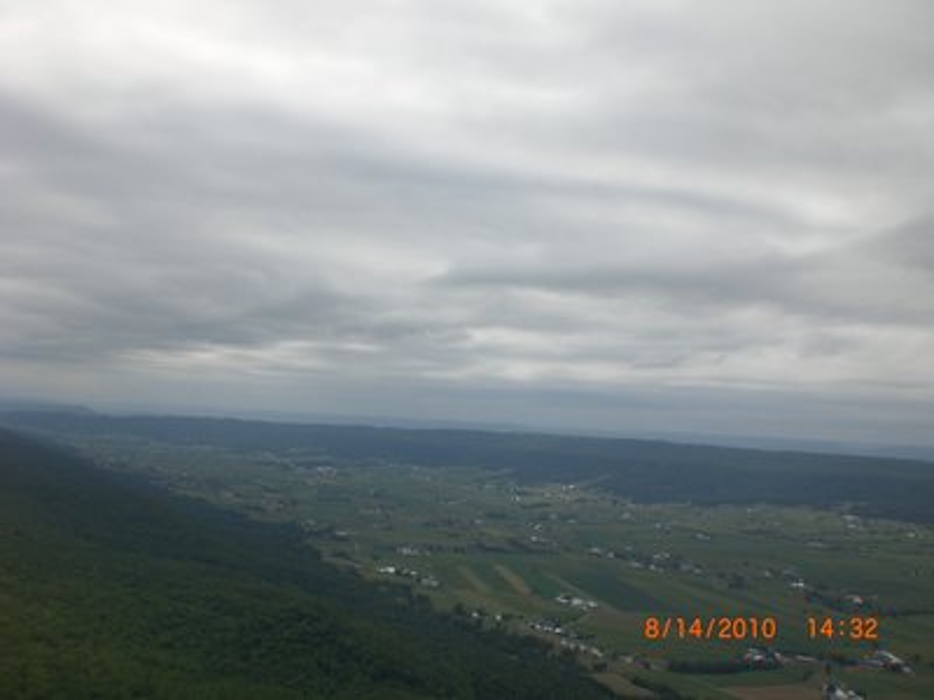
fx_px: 1025
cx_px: 467
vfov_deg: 37.7
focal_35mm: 38
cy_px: 350
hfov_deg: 49.0
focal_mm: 6.3
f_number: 4.4
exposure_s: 1/1000
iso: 50
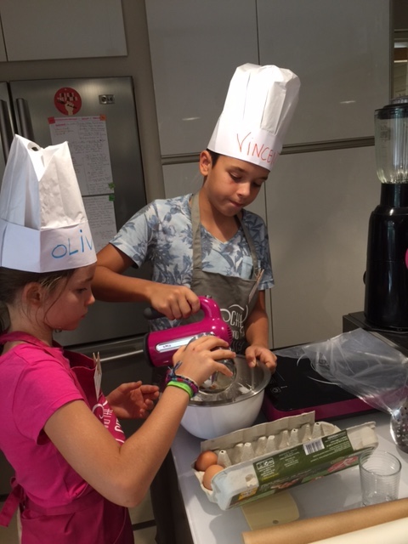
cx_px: 204
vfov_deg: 61.7
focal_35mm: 29
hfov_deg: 48.2
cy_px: 272
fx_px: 456
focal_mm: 4.15
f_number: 2.2
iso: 40
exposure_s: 1/17
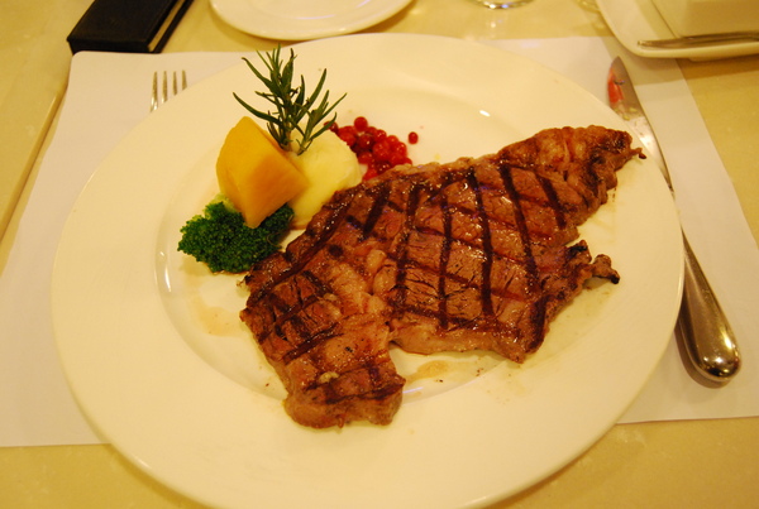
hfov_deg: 55.0
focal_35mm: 34
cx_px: 380
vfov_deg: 38.5
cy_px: 254
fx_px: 729
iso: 1600
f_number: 3.8
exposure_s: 1/13
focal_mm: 23
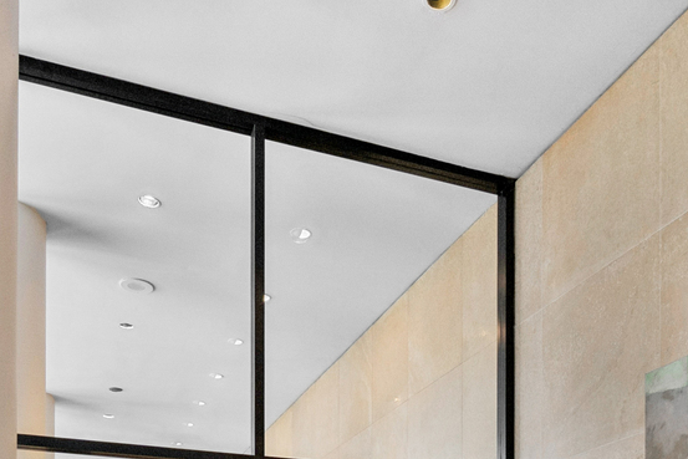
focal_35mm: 41
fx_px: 784
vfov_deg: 26.9
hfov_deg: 47.3
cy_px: 612
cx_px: 394
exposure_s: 1/15
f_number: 11
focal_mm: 14
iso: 400
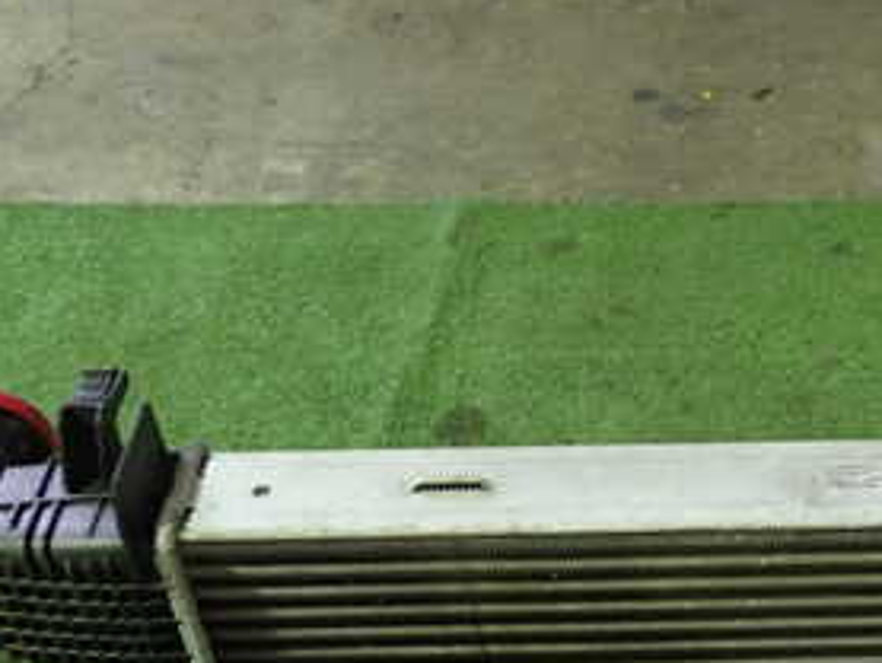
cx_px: 825
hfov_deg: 28.4
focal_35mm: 65
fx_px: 1657
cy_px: 602
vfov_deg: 22.1
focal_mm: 5.4
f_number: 2.3
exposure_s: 1/30
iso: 500
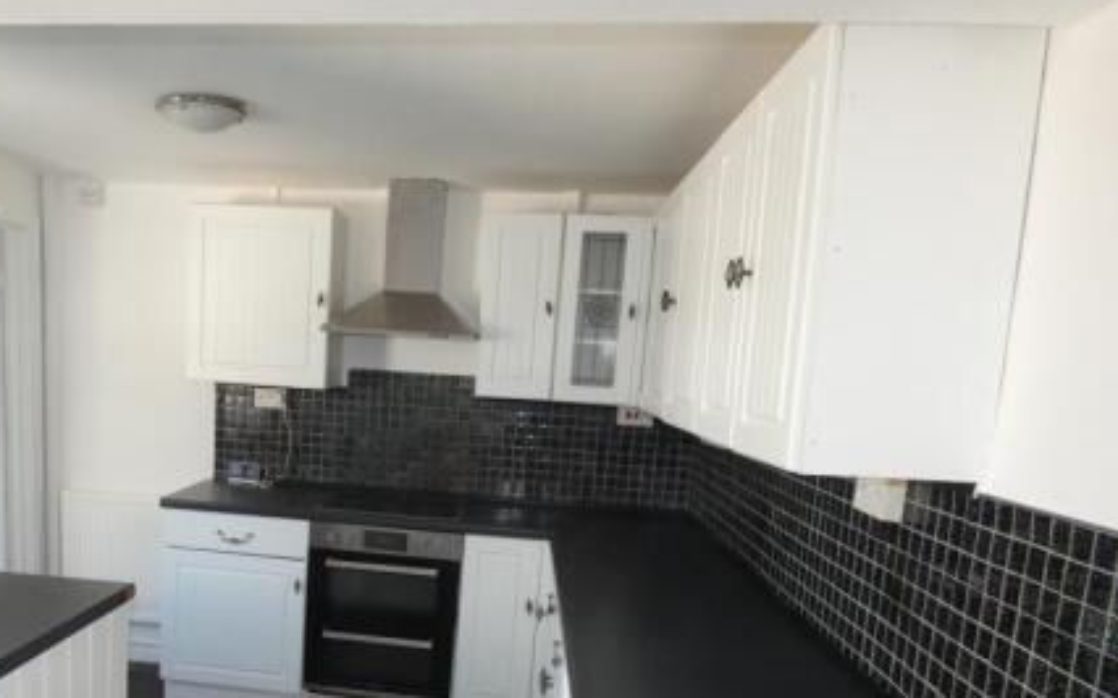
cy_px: 518
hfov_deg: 63.4
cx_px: 395
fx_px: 883
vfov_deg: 41.9
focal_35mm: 29
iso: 320
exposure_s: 1/60
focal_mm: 3.6
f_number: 2.8
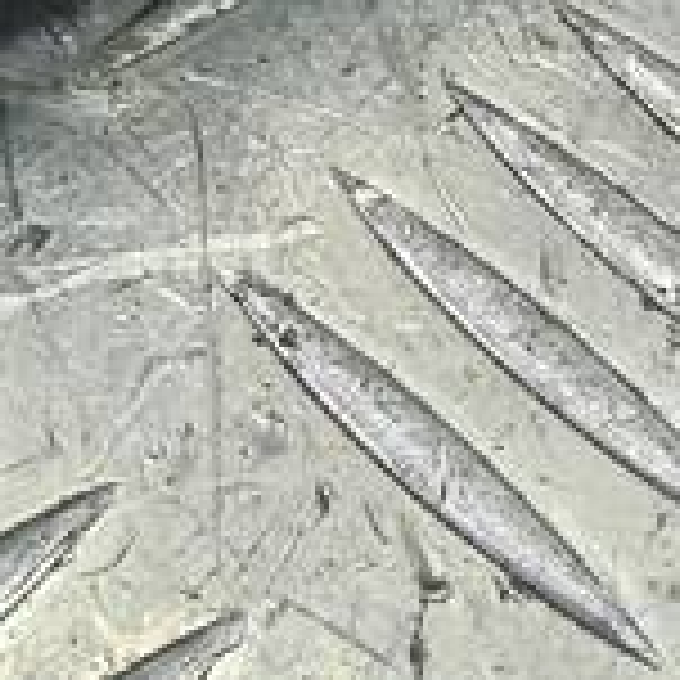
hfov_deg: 11.4
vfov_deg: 10.5
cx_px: -180
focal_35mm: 150
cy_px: -766
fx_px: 3334
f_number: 1.8
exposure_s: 1/50
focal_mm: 4.6
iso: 64
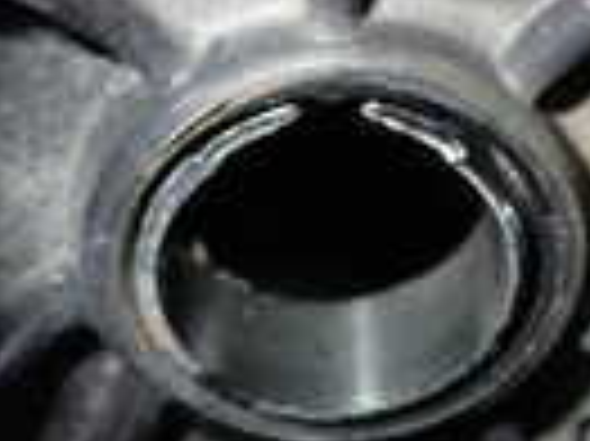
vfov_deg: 9.9
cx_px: 333
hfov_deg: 13.4
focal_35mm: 147
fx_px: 2503
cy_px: -148
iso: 200
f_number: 7.1
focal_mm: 5.79
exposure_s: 1/30
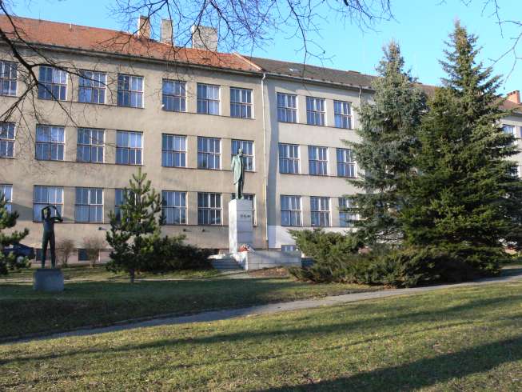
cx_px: 261
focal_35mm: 35
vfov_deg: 40.7
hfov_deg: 52.6
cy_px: 196
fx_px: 528
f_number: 6.3
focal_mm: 7.4
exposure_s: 1/400
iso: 400
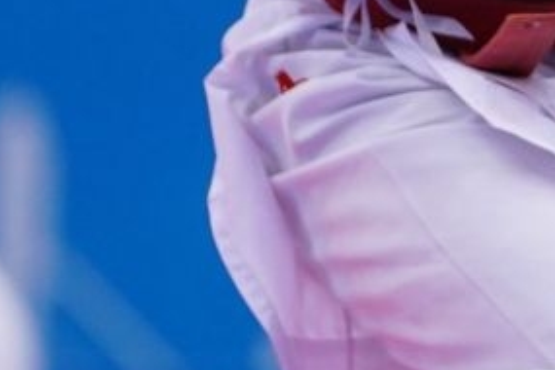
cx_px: 987
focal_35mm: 1126
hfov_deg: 1.8
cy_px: -376
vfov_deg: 1.2
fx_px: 17358
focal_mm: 178
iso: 1600
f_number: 2.8
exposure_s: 1/1000
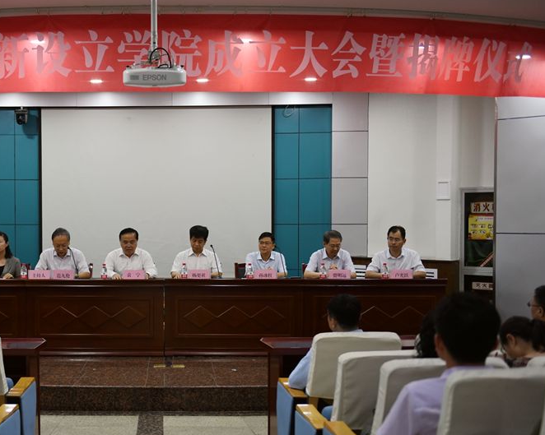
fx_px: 983
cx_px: 133
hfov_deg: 30.4
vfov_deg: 24.9
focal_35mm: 61
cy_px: 249
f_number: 2.8
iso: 900
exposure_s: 1/125
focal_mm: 42
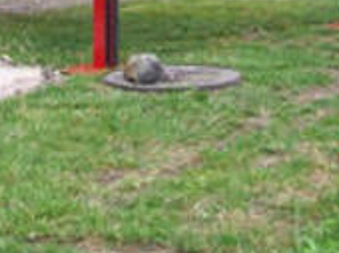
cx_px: 28
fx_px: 1252
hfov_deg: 15.2
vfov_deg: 10.9
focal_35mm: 128
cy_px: -184
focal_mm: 5.6
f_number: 2.7
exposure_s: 1/250
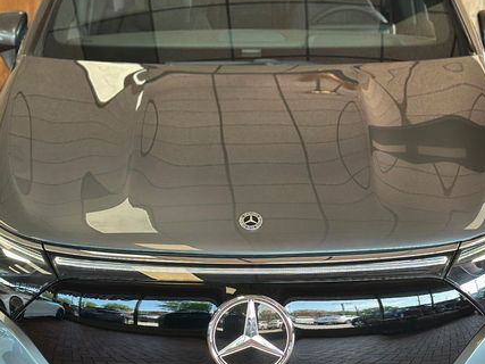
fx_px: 1008
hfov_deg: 27.0
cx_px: 253
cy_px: 239
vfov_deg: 20.4
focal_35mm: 72
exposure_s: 1/120
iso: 100
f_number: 1.78
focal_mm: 6.86
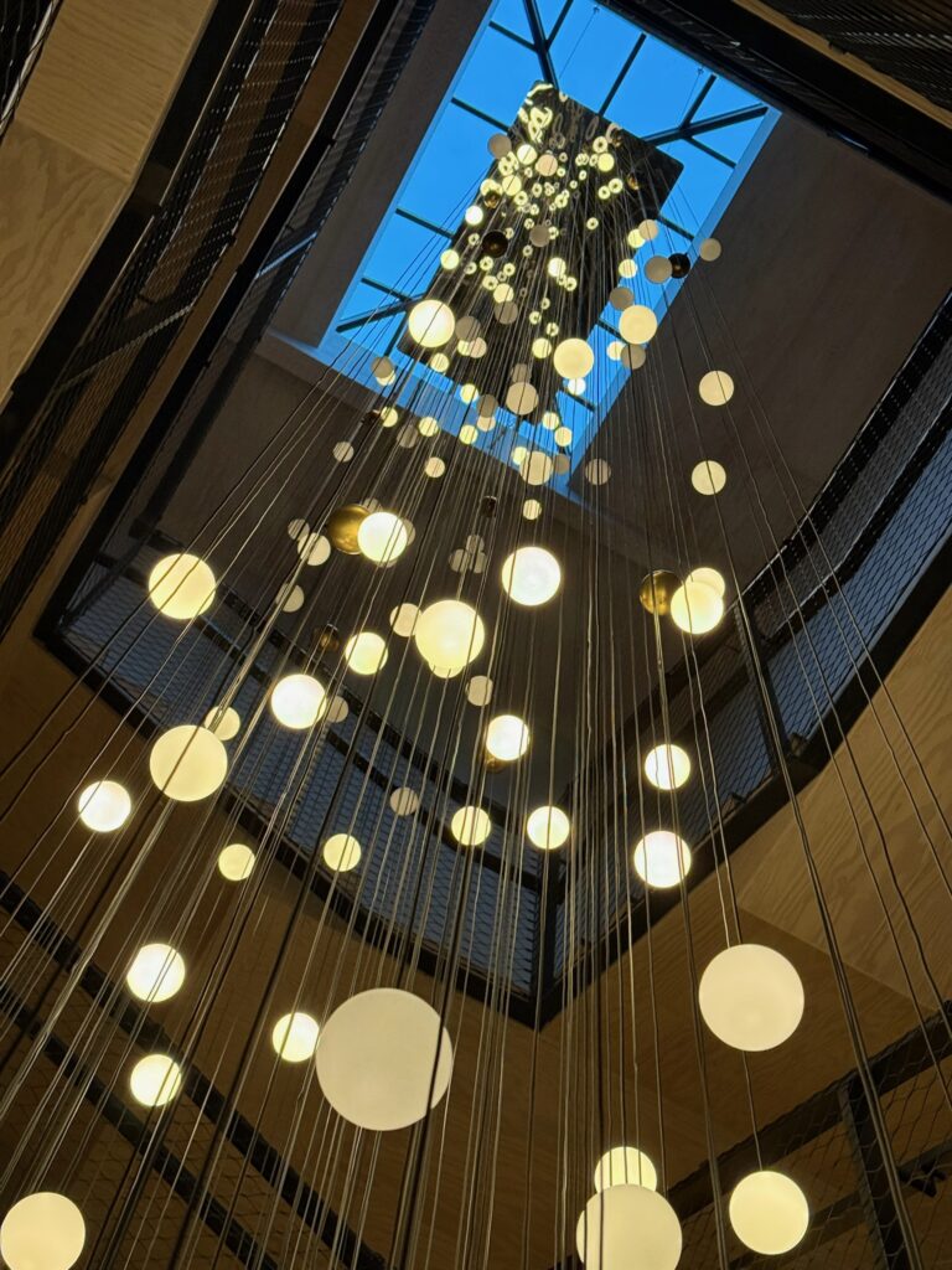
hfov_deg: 30.3
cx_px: 476
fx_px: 1760
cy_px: 635
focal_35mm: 48
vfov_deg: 39.7
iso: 320
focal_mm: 6.76
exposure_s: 1/40
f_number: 1.78
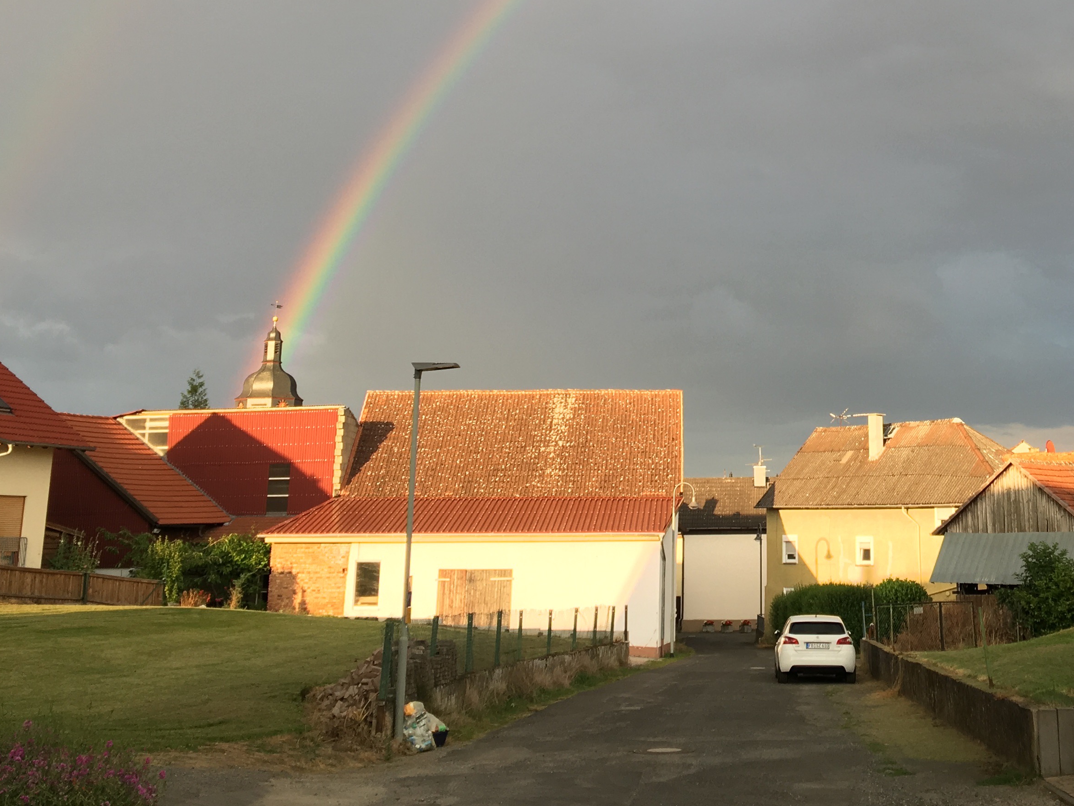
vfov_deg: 28.4
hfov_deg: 37.5
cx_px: 760
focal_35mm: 50
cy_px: 148
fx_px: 1551
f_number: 2.2
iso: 25
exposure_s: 1/149
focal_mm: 4.15
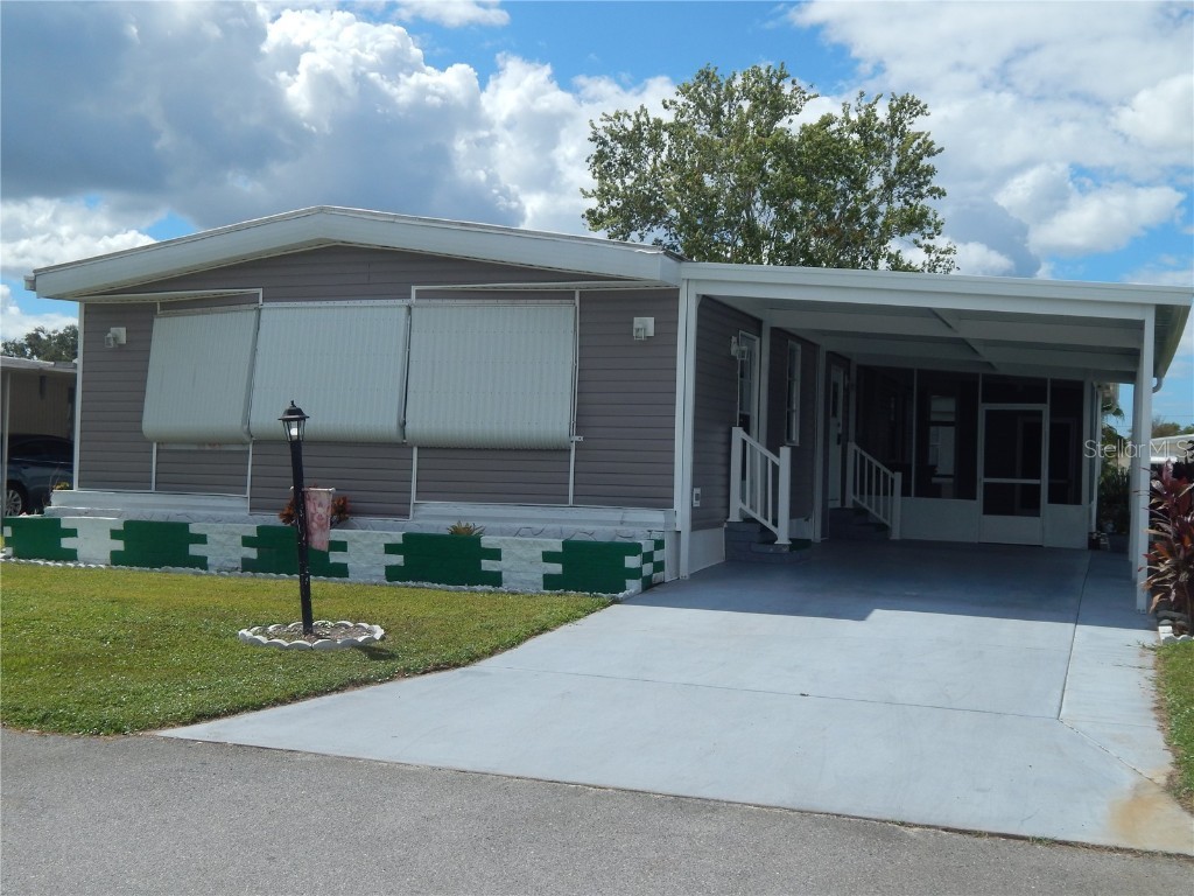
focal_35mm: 38
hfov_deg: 49.0
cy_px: 448
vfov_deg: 37.7
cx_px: 597
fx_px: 1311
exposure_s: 1/640
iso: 125
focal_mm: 6.8
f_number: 6.9
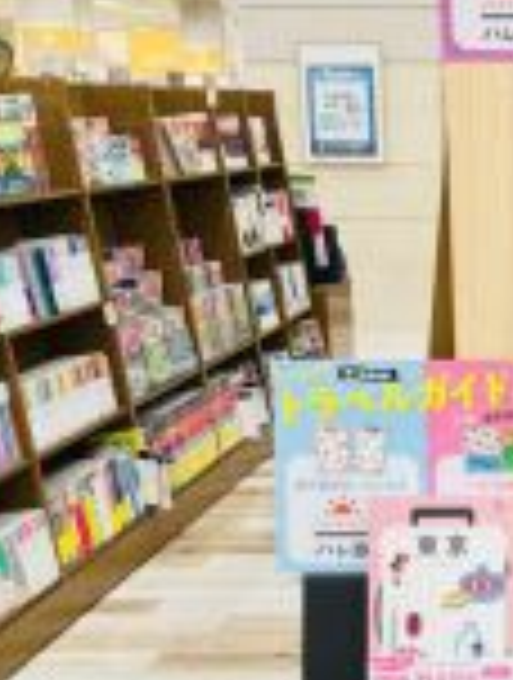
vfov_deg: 25.8
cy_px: 536
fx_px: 1456
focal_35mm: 74
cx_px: 662
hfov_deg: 18.6
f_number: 1.8
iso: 50
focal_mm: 3.99
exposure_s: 1/100
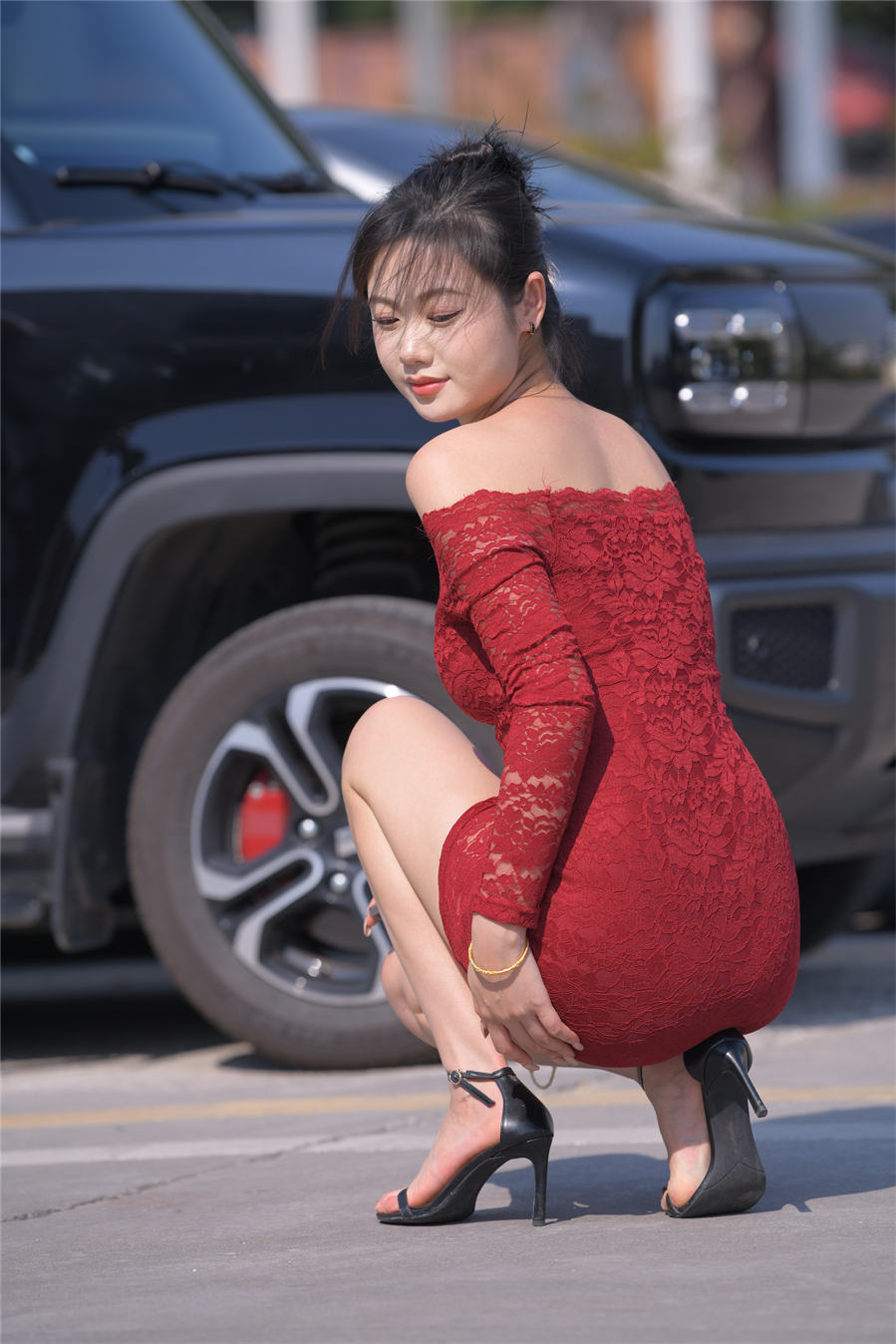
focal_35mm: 200
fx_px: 7464
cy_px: 672
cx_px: 448
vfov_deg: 10.3
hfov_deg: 6.9
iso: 110
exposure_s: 1/1250
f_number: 4
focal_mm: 200
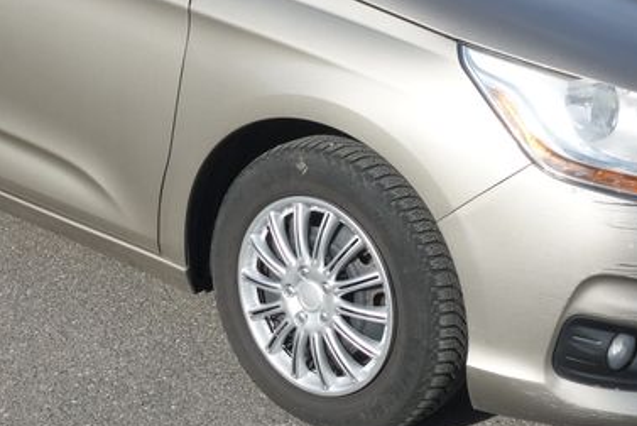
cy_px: 23
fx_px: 1346
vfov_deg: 17.6
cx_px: 282
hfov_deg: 26.6
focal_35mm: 76
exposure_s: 1/400
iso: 125
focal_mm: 10.4
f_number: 5.6
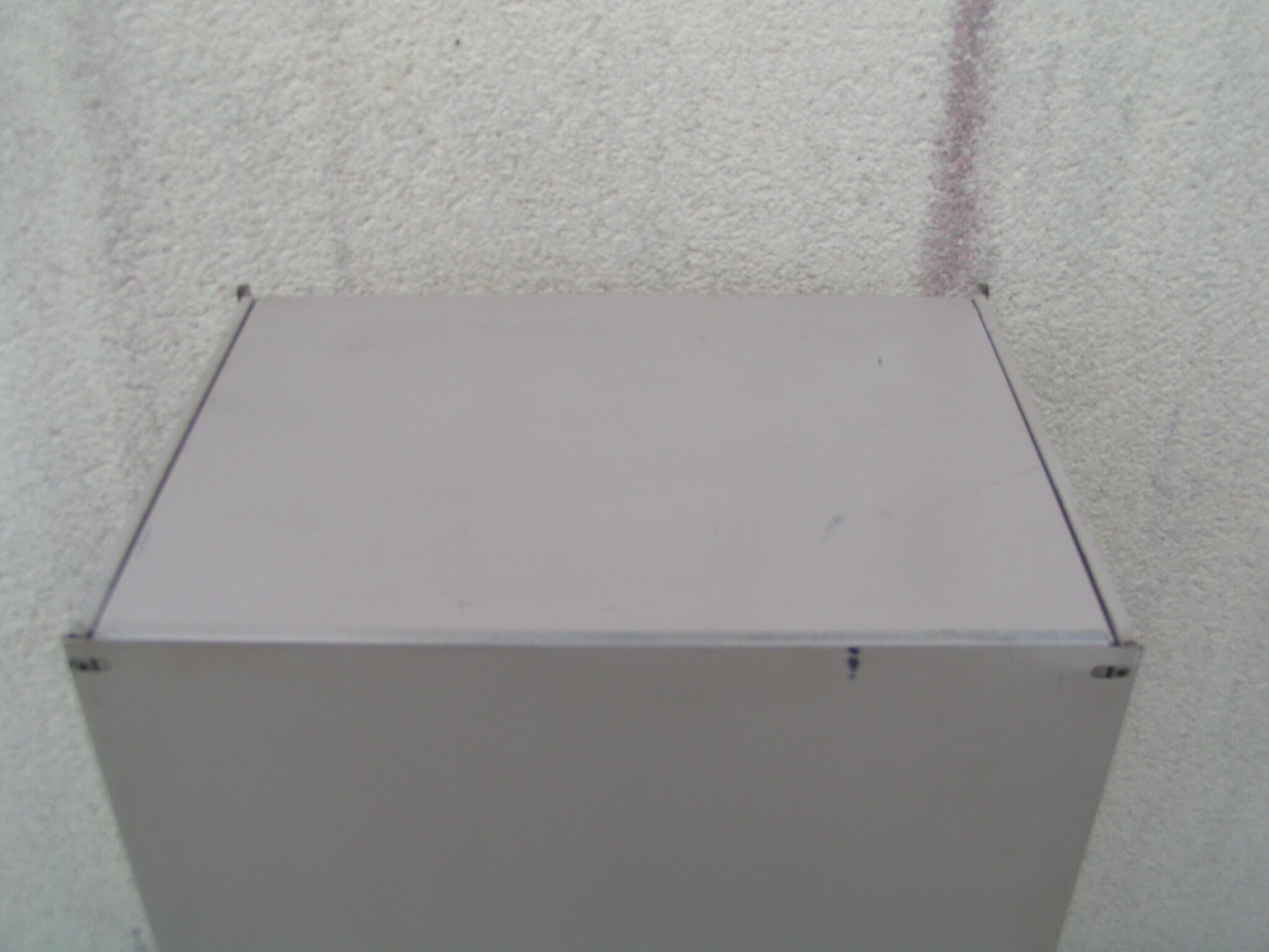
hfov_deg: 49.0
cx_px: 634
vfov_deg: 37.7
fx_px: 1393
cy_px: 476
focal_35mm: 38
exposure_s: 1/125
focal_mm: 5.8
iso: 50
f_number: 4.5
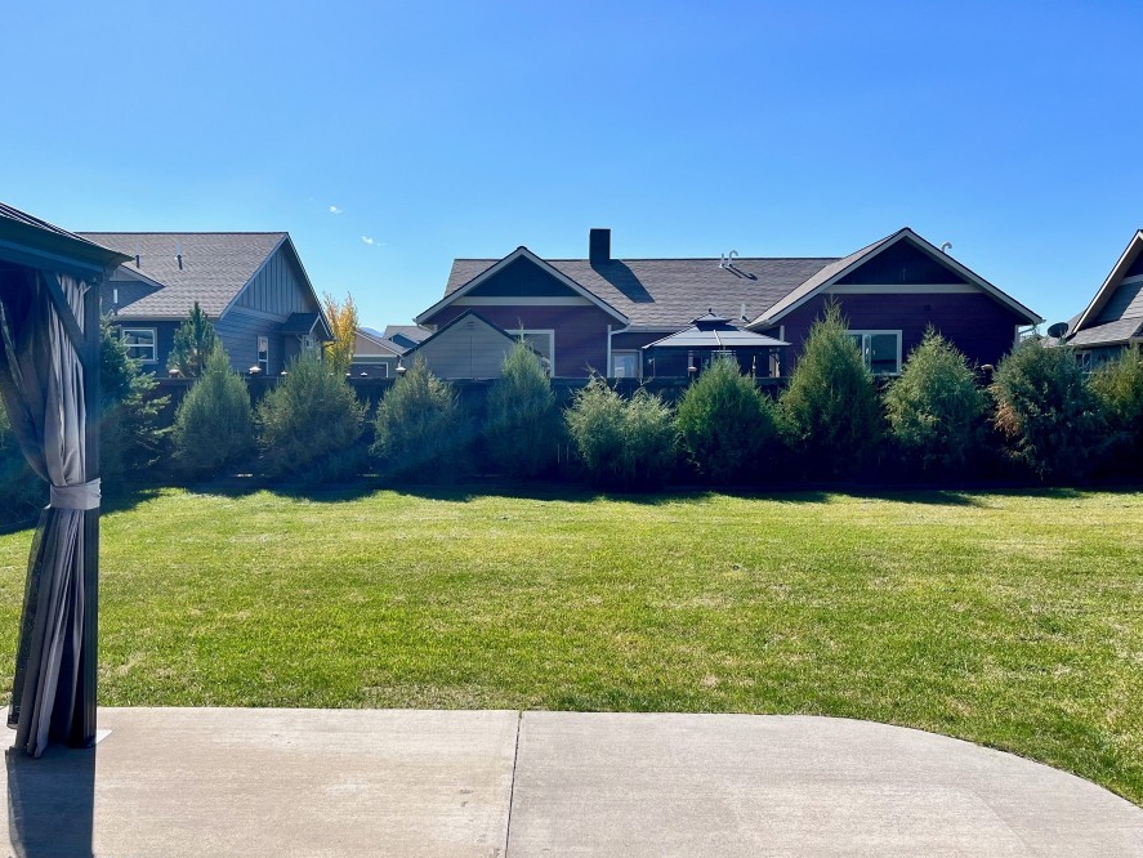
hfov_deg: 59.9
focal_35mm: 30
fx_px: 991
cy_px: 437
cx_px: 543
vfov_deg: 46.8
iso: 50
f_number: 1.6
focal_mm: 5.1
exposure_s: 1/4310
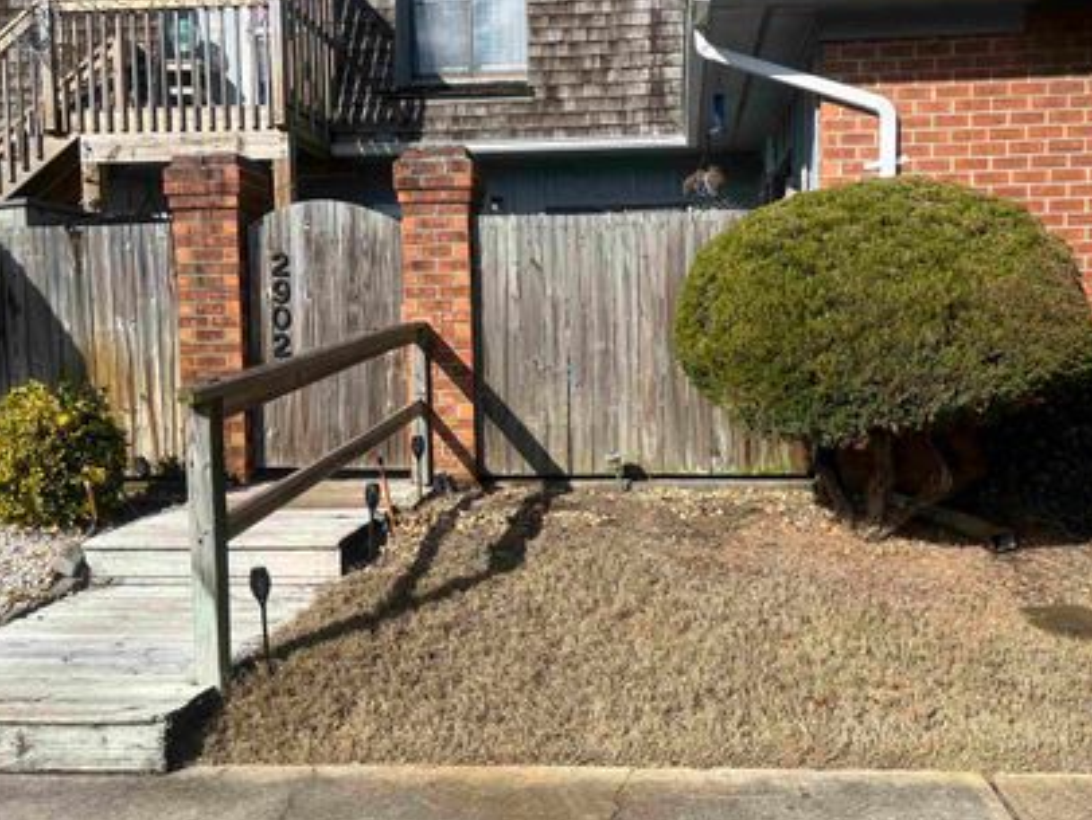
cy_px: 394
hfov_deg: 56.7
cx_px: 594
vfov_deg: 44.2
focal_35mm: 32
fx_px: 1010
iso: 50
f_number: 1.6
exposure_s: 1/3311
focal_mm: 5.1
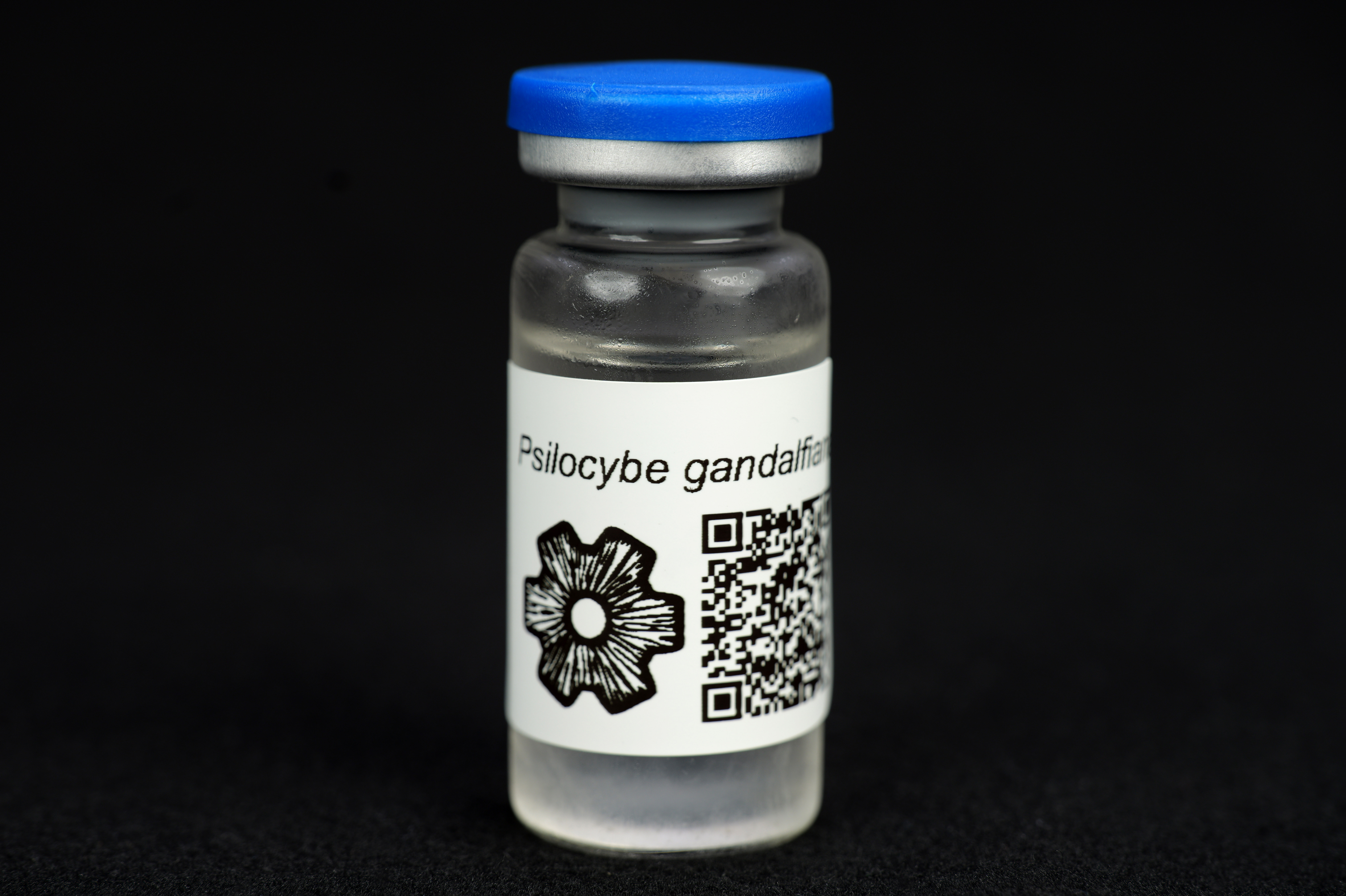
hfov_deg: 26.0
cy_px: 448
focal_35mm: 78
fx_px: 2915
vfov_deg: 17.5
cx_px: 673
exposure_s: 1/60
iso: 100
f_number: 8
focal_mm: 78
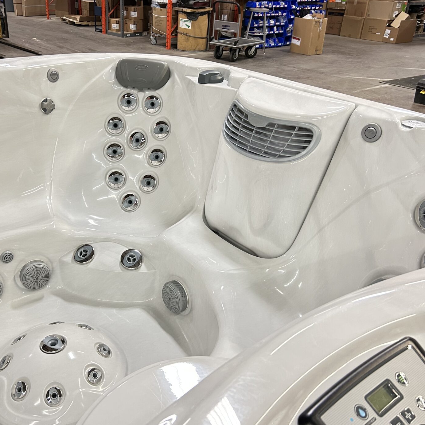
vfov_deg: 48.4
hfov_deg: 47.8
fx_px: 472
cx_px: 150
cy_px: 210
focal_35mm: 34
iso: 320
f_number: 1.5
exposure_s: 1/60
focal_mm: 5.7
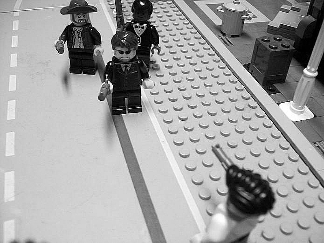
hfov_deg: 51.4
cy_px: 122
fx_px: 337
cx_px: 162
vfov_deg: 39.6
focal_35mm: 36
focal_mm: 6
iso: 160
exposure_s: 1/25
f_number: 2.7
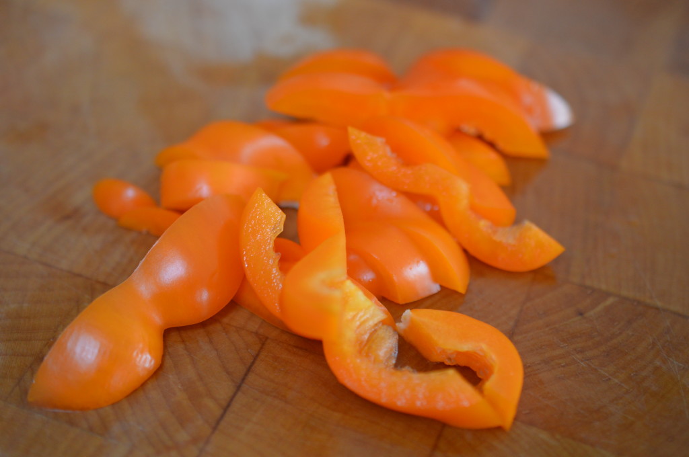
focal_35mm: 60
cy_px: 228
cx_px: 344
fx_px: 1147
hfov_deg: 33.4
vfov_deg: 22.6
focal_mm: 40
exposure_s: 1/60
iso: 640
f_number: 3
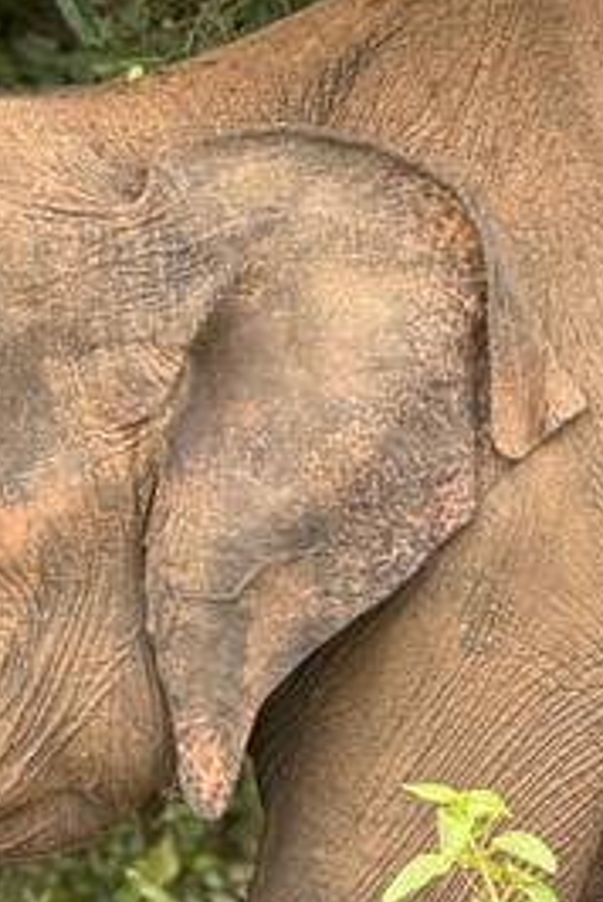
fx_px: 7517
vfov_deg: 6.9
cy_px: 726
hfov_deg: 4.6
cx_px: -27
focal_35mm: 300
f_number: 2.8
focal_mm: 15.66
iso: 50
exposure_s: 1/140
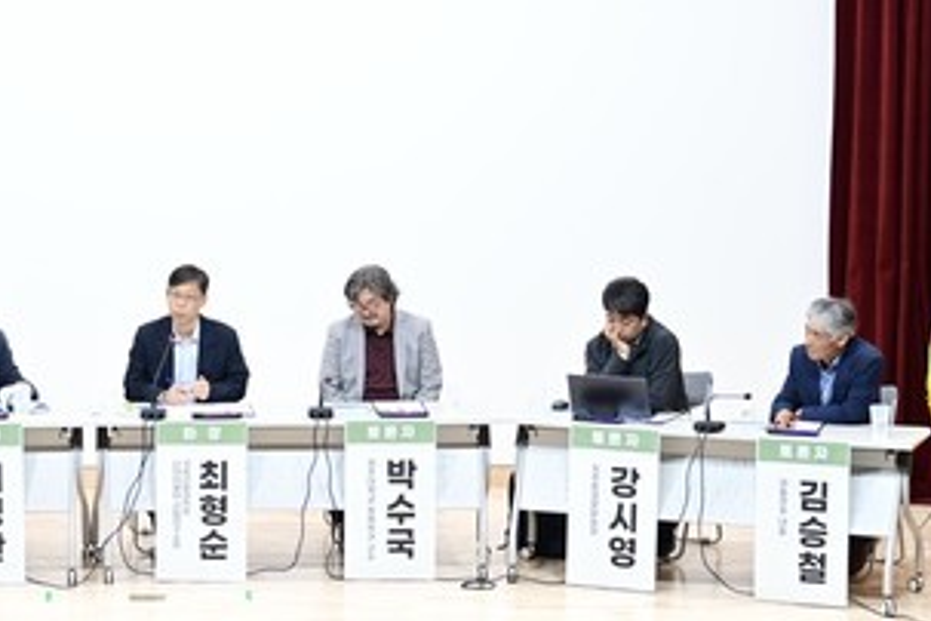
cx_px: 160
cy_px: 211
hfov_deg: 17.3
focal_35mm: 117
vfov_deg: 11.7
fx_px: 3026
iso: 1000
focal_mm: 59
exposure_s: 1/250
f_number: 2.5
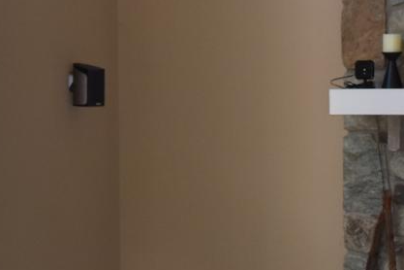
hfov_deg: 11.6
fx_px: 1986
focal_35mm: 177
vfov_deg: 7.8
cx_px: 266
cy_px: 132
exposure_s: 1/125
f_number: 4
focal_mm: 24
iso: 360
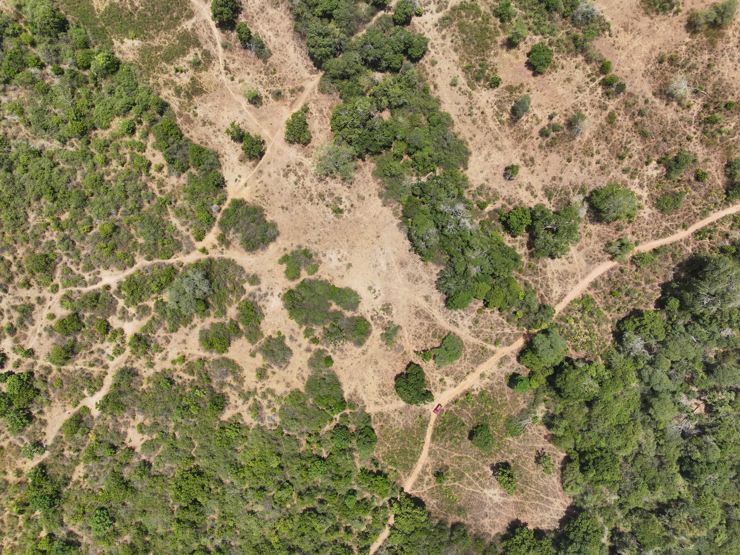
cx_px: 370
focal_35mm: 24
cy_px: 278
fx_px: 513
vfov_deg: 56.8
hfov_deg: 71.6
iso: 100
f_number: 5.6
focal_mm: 12.29
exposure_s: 1/500
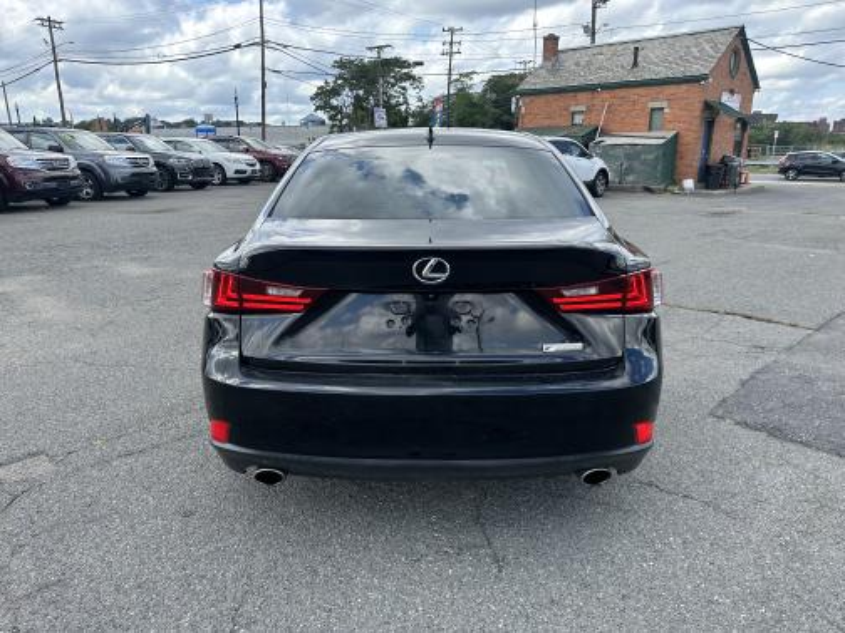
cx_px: 422
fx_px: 586
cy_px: 316
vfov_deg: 56.8
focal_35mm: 24
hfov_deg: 71.6
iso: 80
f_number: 1.78
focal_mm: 6.86
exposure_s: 1/1541
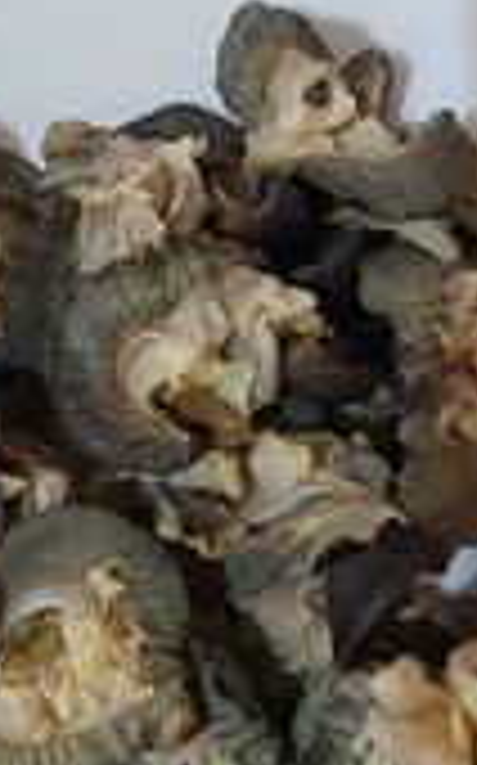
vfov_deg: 33.1
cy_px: 540
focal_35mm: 61
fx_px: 1271
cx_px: 153
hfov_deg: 21.2
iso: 500
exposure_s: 1/25
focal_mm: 5.06
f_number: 1.8
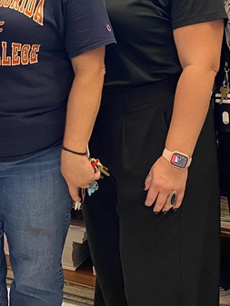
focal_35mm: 79
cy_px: -5
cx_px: -25
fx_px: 699
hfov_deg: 18.0
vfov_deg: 23.6
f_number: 1.8
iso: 80
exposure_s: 1/60
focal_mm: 4.25
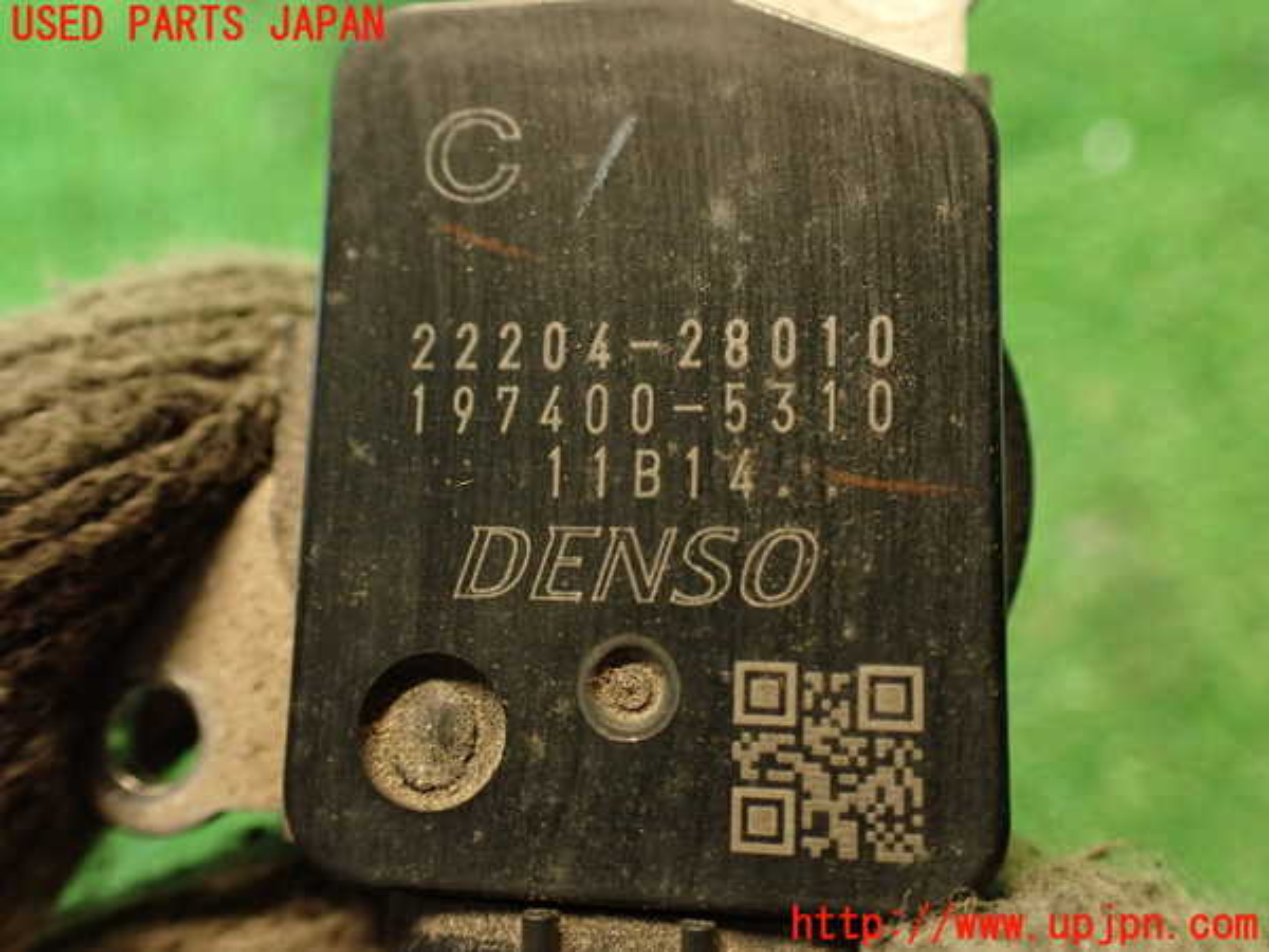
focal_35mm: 32
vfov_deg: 44.2
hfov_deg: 56.8
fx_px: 1173
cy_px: 476
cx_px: 634
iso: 500
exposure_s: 1/30
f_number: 2.4
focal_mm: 5.79
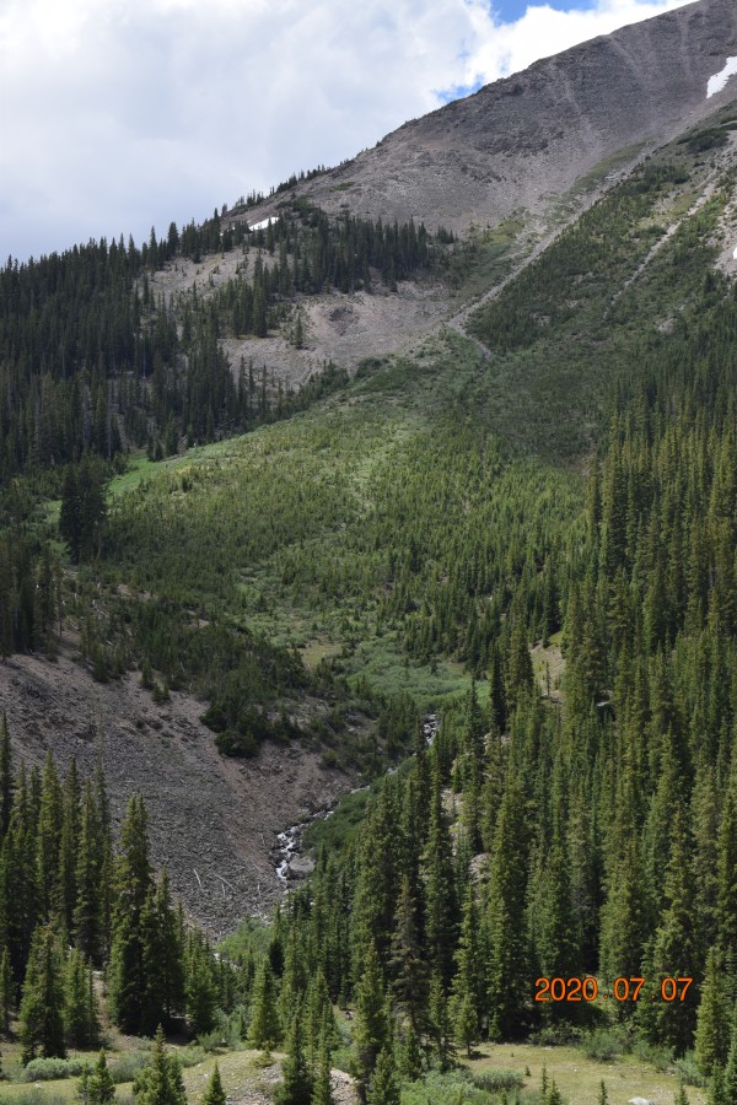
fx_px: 2533
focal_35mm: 82
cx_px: 368
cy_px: 552
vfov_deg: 24.6
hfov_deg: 16.6
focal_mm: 55
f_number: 9
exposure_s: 1/320
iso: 200
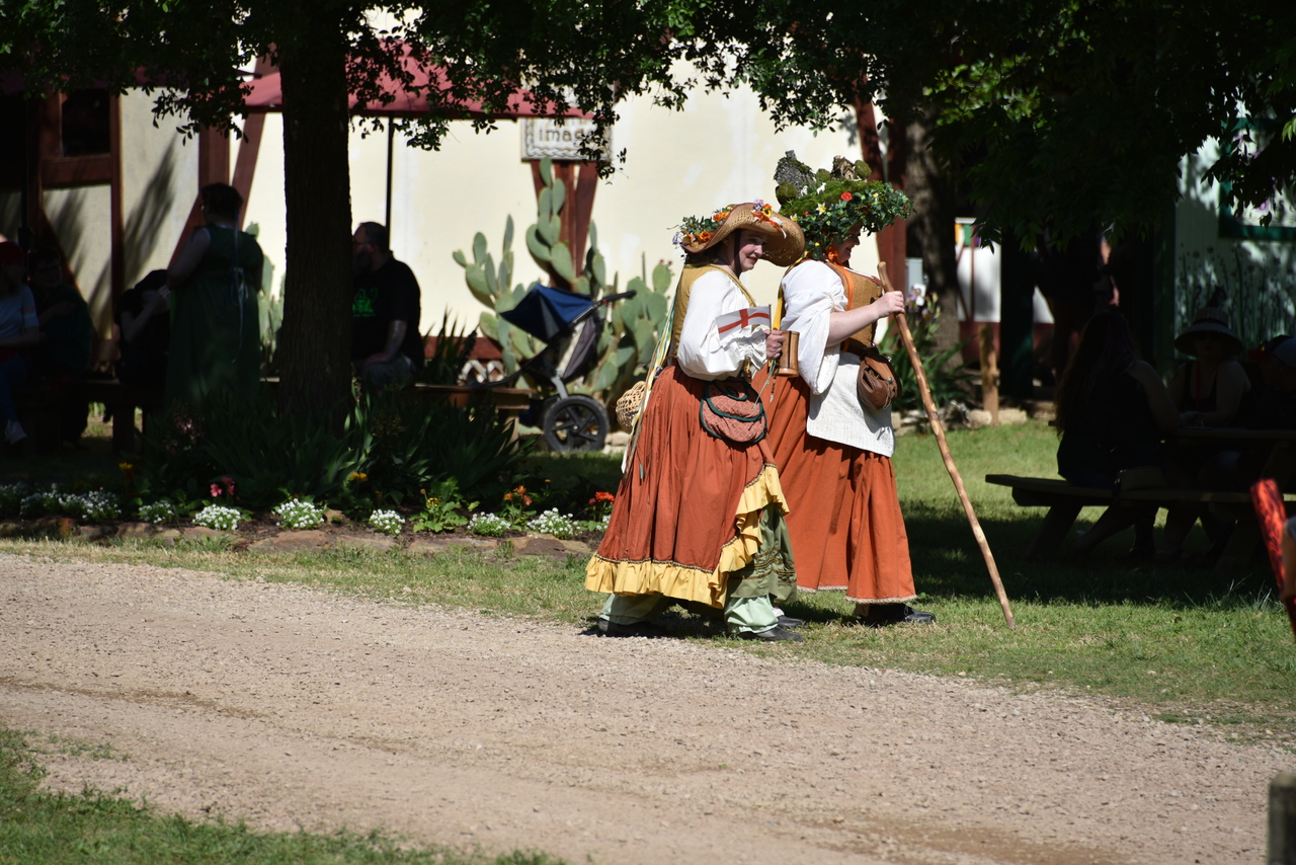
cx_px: 648
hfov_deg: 6.9
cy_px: 432
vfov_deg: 4.6
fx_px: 10802
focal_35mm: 300
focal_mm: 300
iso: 100
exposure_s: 1/640
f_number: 7.1
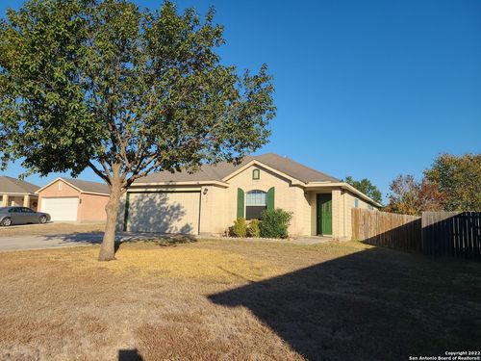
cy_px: 180
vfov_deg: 53.1
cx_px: 240
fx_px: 361
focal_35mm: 26
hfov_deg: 67.3
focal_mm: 5.4
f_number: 1.8
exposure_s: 1/2463
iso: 40
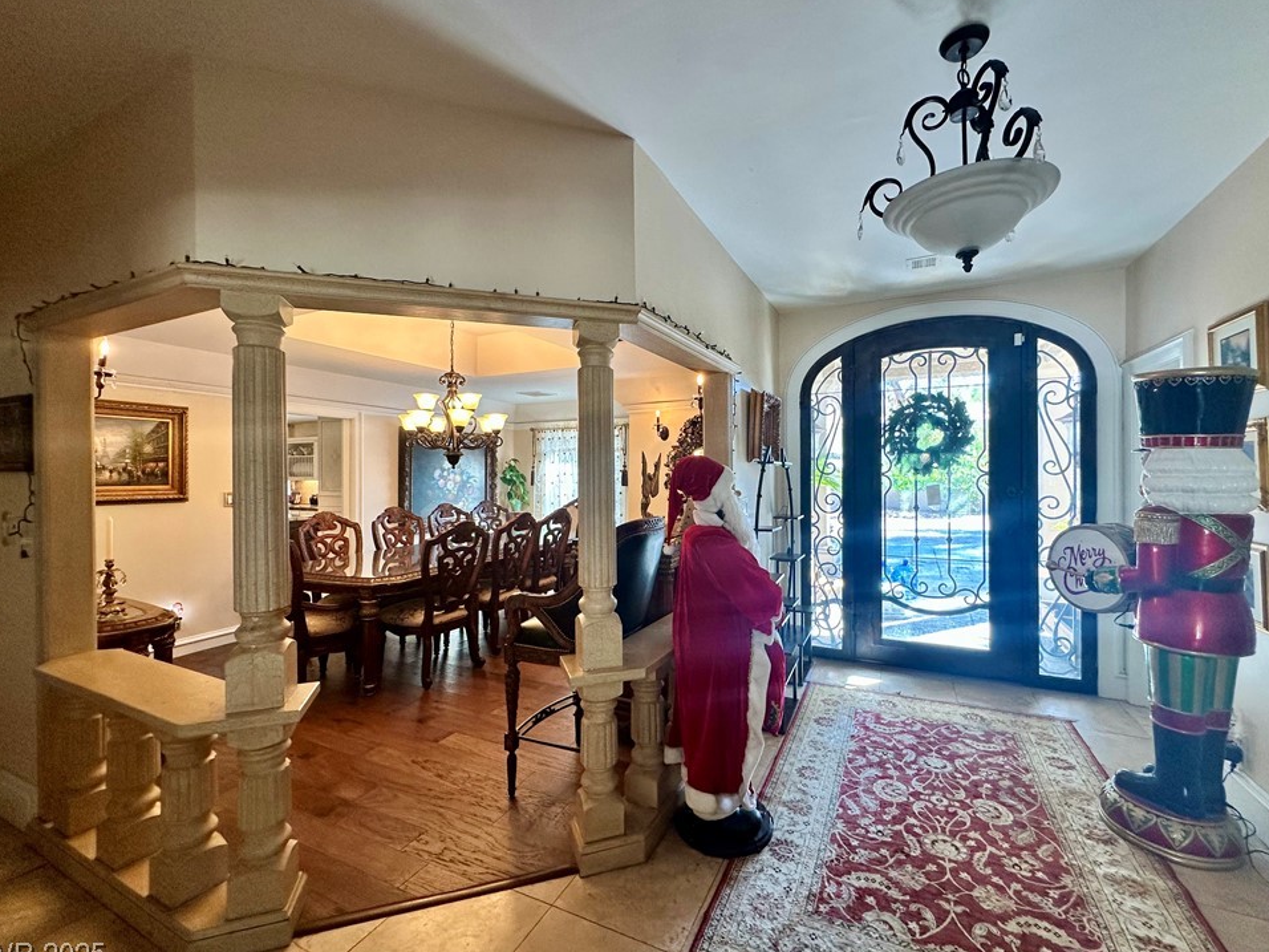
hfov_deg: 98.1
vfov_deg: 81.7
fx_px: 550
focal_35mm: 15
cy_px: 474
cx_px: 652
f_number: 2.2
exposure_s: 1/120
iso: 160
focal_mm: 2.22
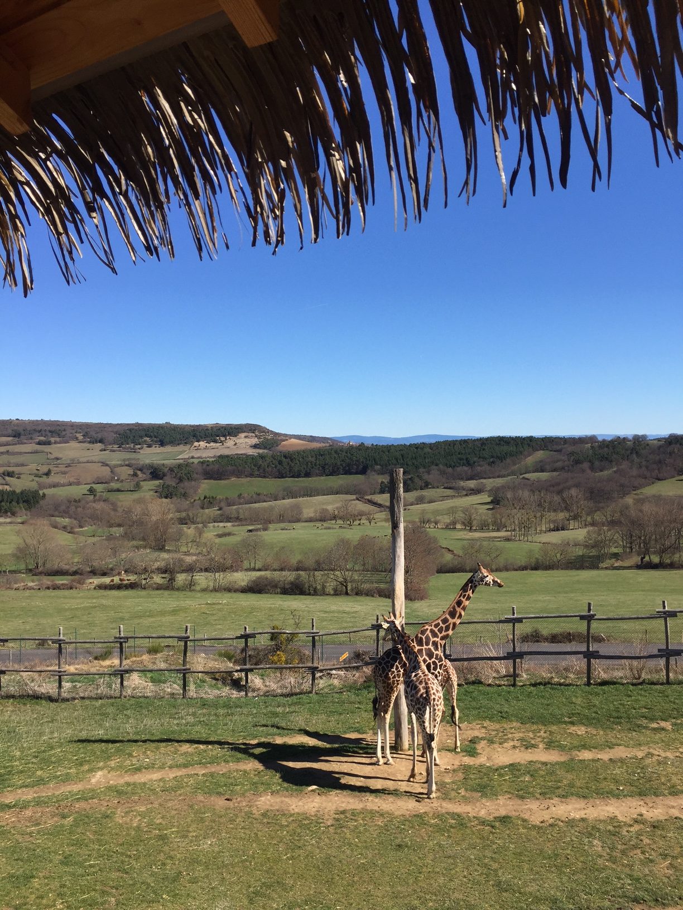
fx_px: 763
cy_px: 455
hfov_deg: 48.2
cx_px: 342
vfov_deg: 61.7
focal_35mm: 29
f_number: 2.2
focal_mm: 4.15
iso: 32
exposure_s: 1/1980
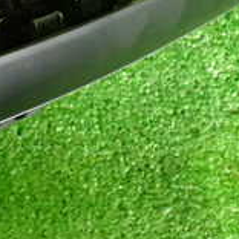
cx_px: -21
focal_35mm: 102
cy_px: -12
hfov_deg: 16.6
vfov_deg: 16.6
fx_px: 797
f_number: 2.3
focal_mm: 5.4
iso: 800
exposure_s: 1/25
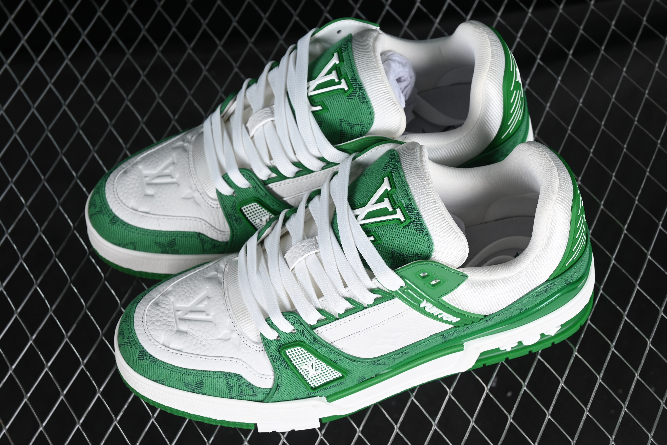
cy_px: 222
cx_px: 334
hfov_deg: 27.0
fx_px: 1389
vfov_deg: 18.2
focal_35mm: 75
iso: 160
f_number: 7.1
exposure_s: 1/60
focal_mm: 50
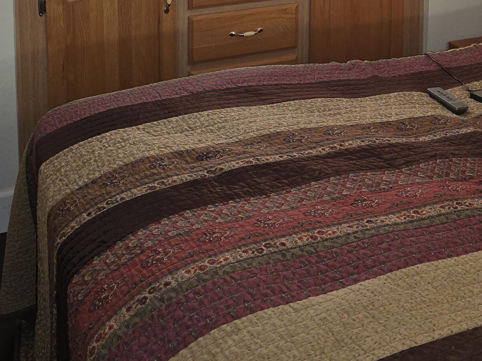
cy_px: -71
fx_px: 794
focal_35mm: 57
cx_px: 350
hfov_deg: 33.2
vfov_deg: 23.5
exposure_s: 1/60
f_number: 1.7
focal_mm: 6.3
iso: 80
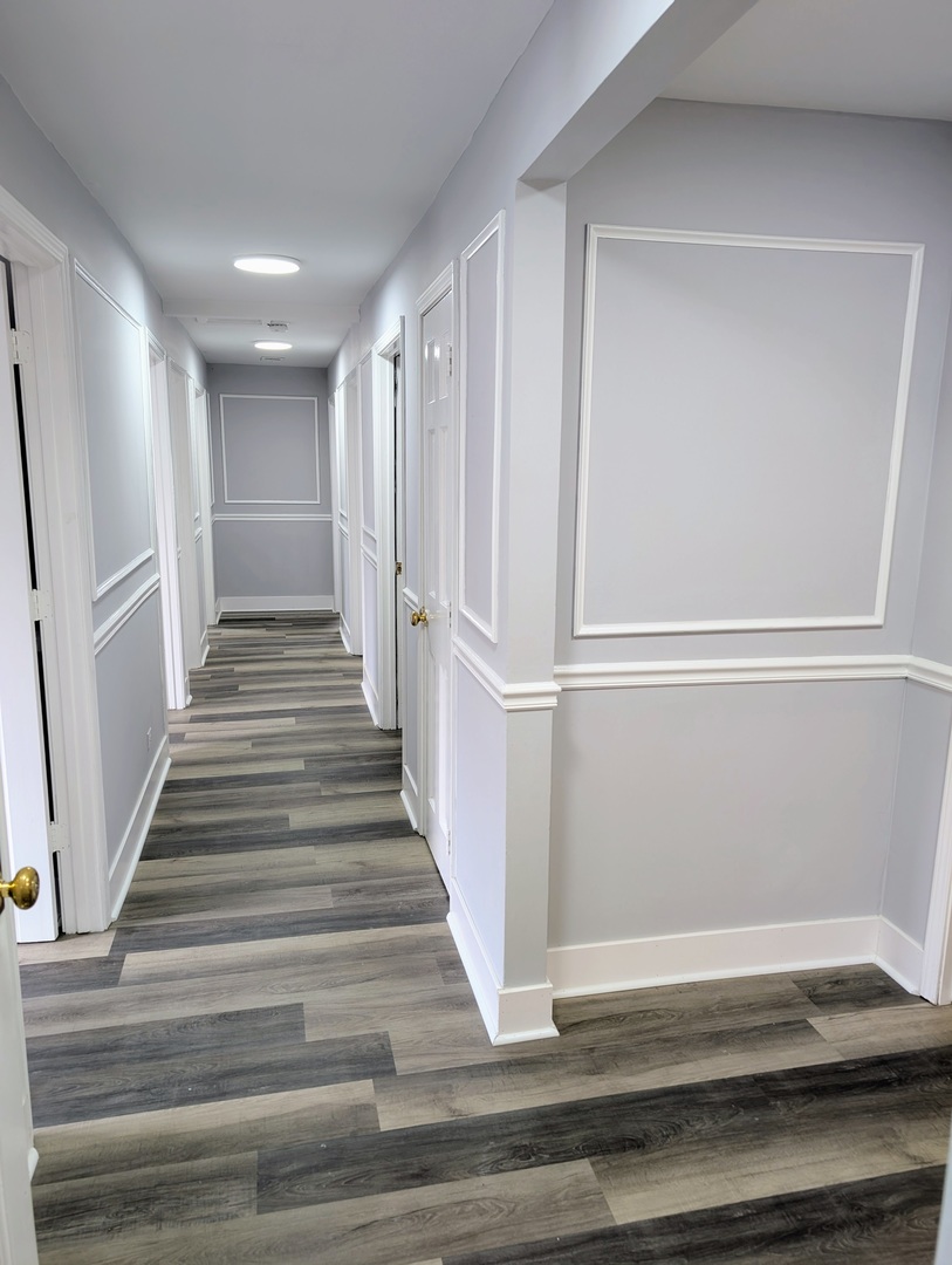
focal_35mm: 24
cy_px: 632
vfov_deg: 71.5
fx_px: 878
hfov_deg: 56.9
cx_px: 476
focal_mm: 6.9
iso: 37
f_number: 1.68
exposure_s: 1/29.9
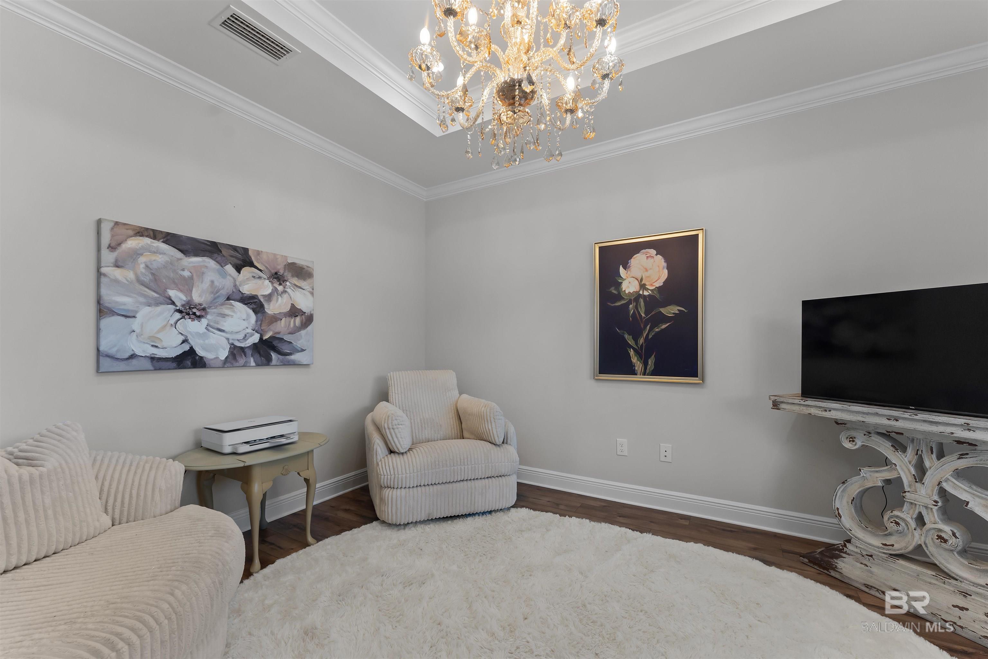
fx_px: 384
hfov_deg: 104.3
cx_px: 494
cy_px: 330
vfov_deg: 81.2
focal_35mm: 14
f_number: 7.1
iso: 400
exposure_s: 1/40
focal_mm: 14
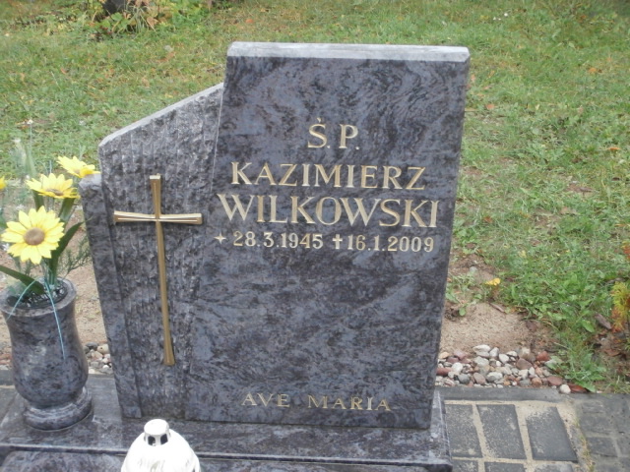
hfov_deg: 40.4
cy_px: 236
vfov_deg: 30.9
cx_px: 315
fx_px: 855
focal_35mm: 47
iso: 400
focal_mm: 8.29
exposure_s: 1/80
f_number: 4.2
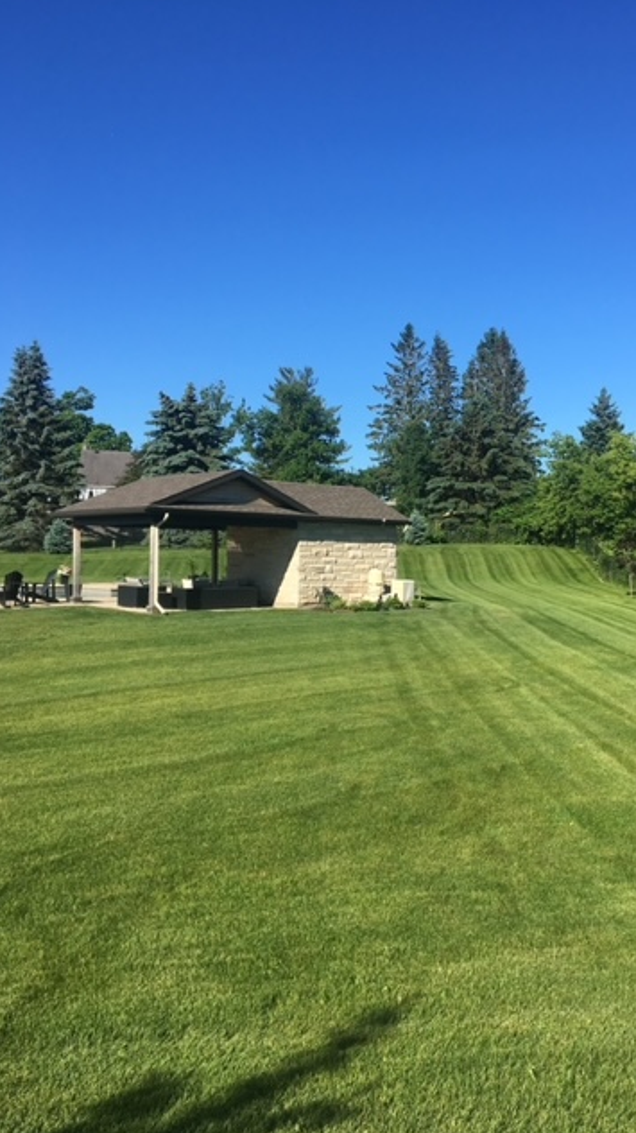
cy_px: 568
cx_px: 412
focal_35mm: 32
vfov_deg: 61.0
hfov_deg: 36.3
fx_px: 960
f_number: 2.2
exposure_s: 1/1451
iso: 25
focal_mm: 4.15
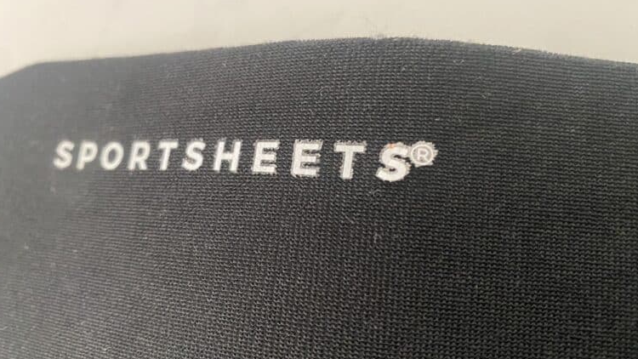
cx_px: 316
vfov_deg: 40.2
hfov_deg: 66.1
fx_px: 491
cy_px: 181
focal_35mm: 29
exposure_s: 1/40
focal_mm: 4.25
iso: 640
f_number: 1.8
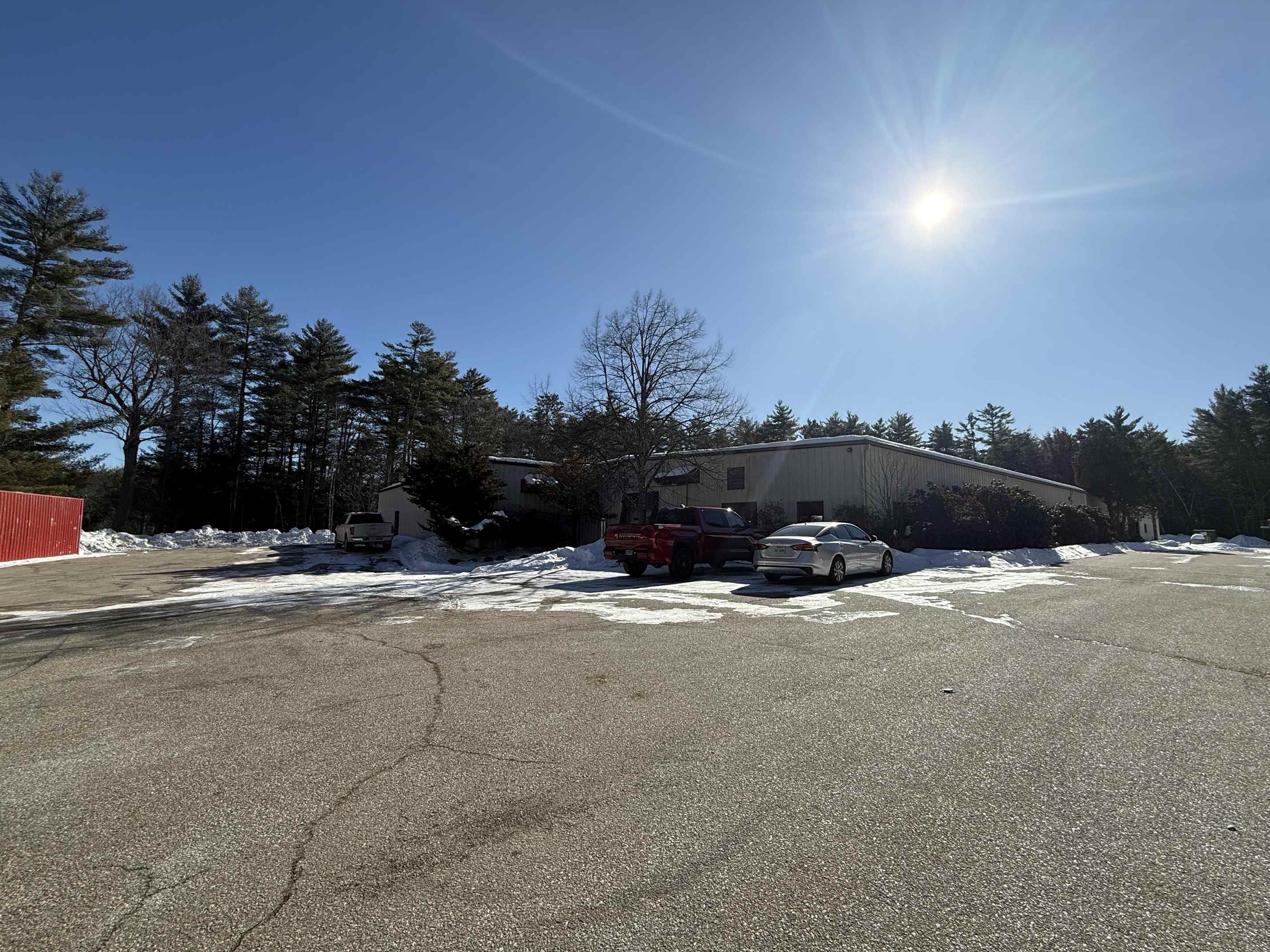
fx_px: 550
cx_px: 660
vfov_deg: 81.7
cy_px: 468
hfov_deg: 98.1
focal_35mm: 15
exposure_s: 1/3663
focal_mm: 2.22
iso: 50
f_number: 2.2
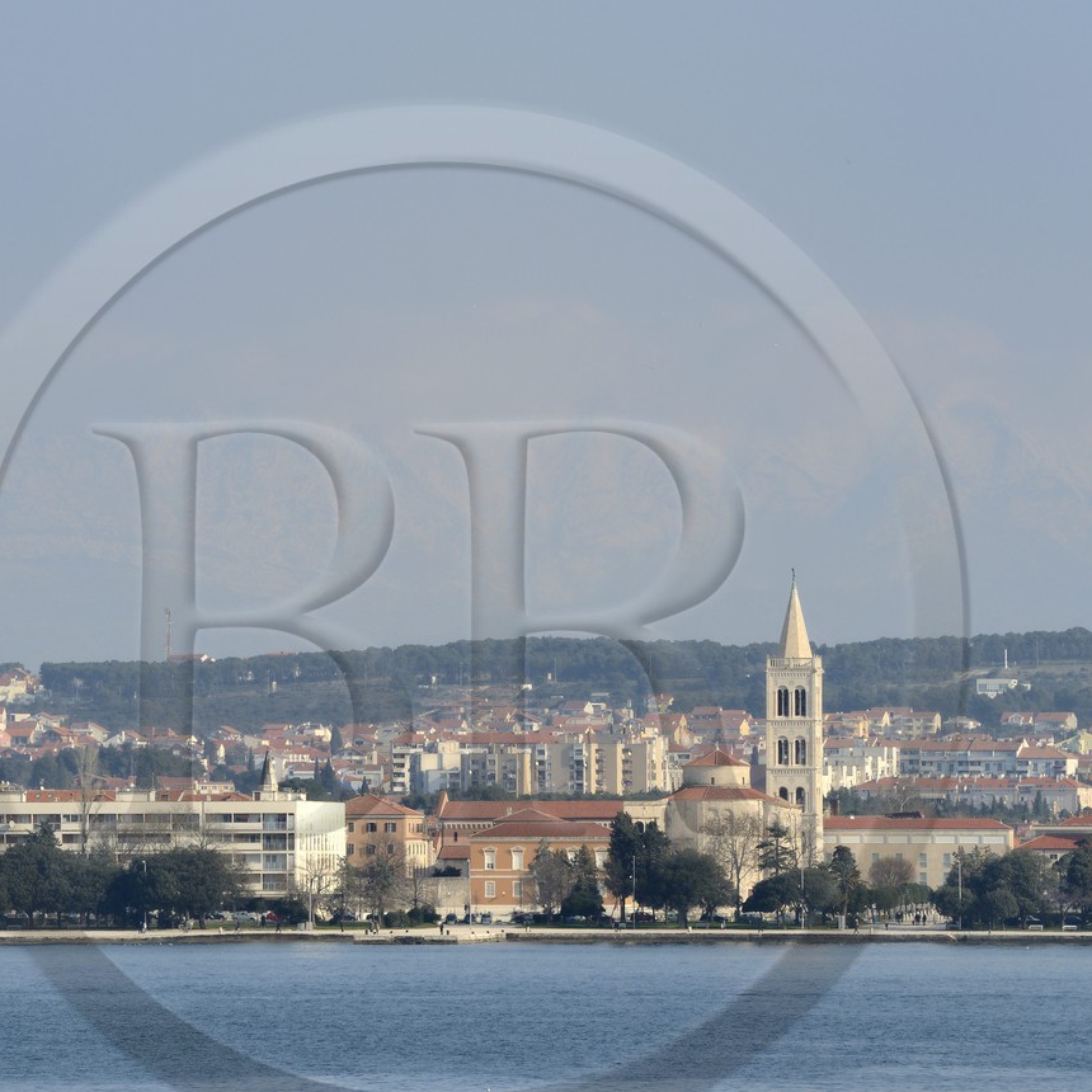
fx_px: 11278
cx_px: 439
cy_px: 631
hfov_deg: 5.5
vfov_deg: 5.5
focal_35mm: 316
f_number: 11
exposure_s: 1/320
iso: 200
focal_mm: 200
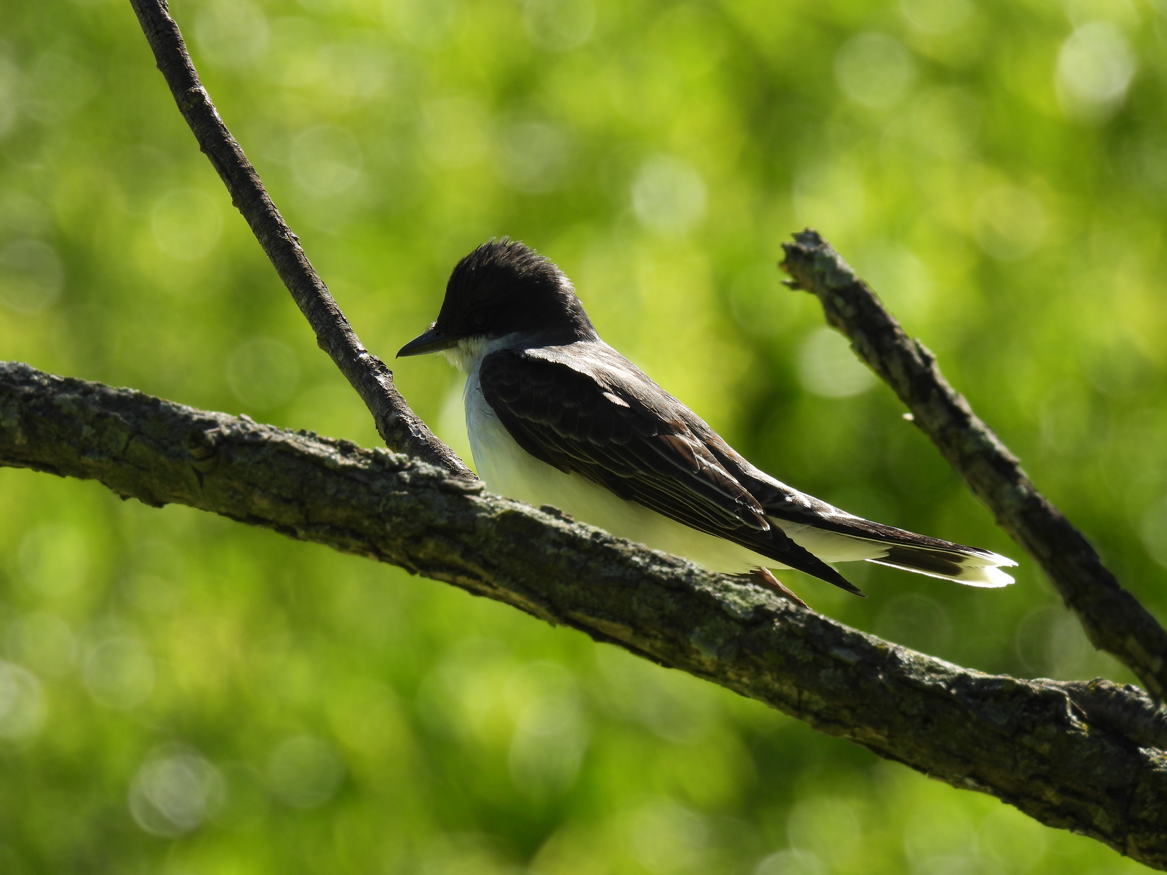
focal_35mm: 1000
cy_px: 438
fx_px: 33713
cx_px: 584
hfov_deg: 2.0
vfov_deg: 1.5
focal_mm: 178
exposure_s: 1/250
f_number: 5.6
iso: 100
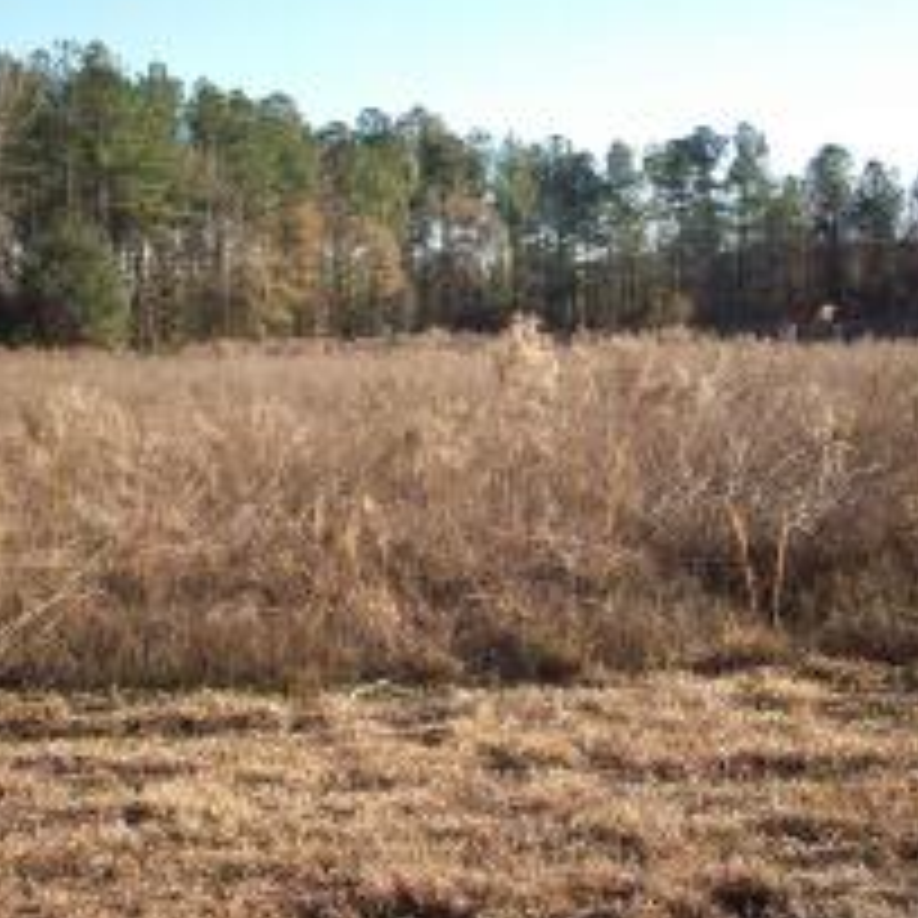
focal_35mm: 64
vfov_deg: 26.9
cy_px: 387
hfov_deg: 26.9
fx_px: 1920
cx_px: 464
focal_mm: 6.2
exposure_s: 1/1120
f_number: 2.8
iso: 200
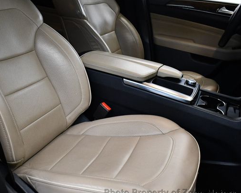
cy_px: 100
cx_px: 99
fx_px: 307
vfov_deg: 34.9
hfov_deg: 42.7
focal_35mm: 43
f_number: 3.5
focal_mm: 18
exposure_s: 1/125
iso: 1600
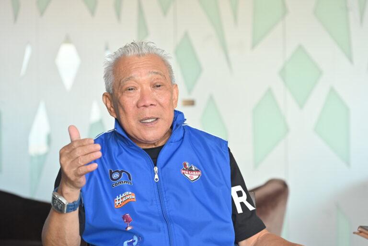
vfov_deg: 13.4
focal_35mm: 102
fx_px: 1043
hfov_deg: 20.0
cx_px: 184
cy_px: 123
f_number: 5
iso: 1000
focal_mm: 102
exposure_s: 1/125
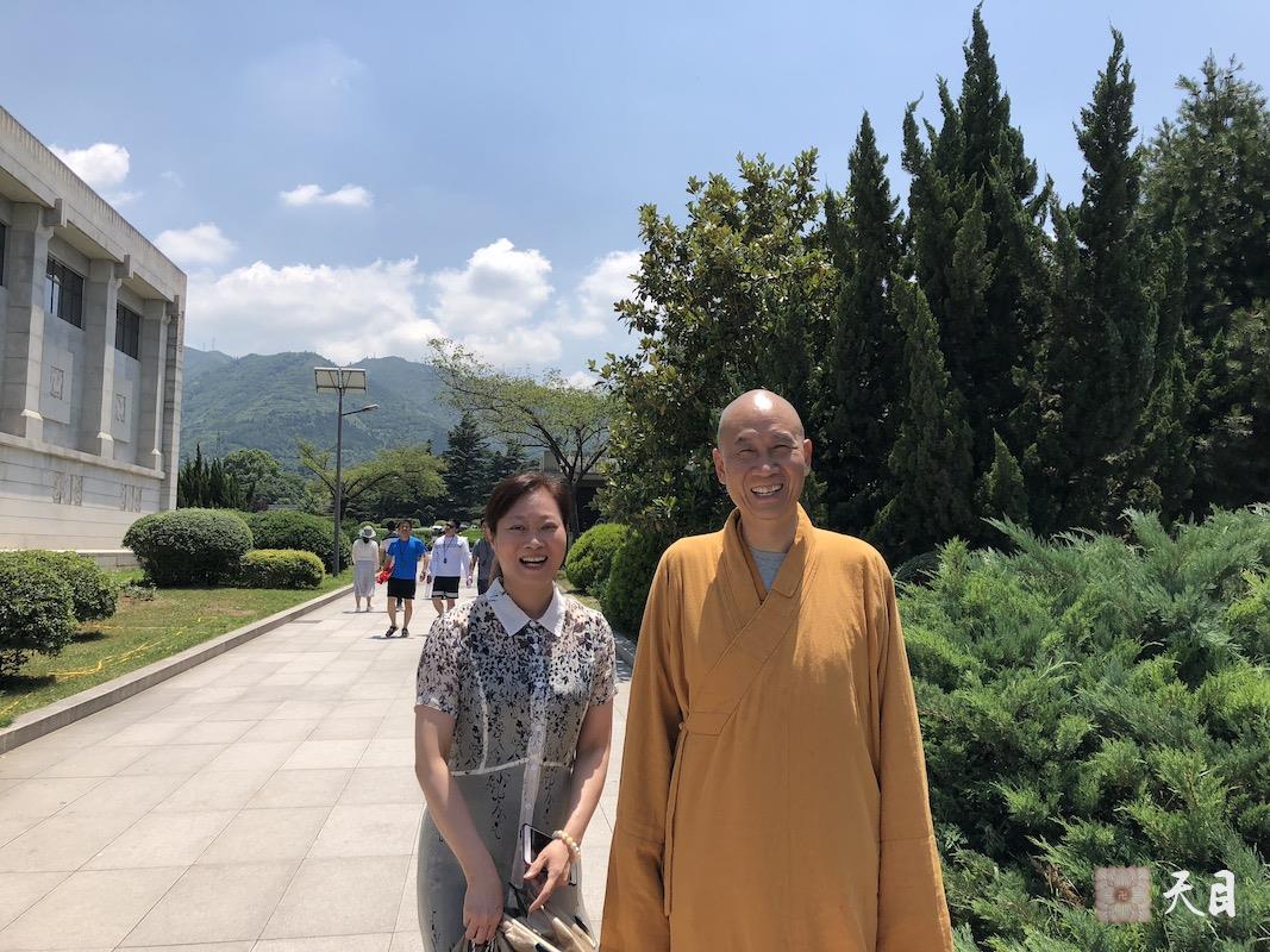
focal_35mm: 28
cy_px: 476
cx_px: 635
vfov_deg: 49.7
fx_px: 1027
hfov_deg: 63.4
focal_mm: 3.99
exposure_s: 1/1845
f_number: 1.8
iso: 20
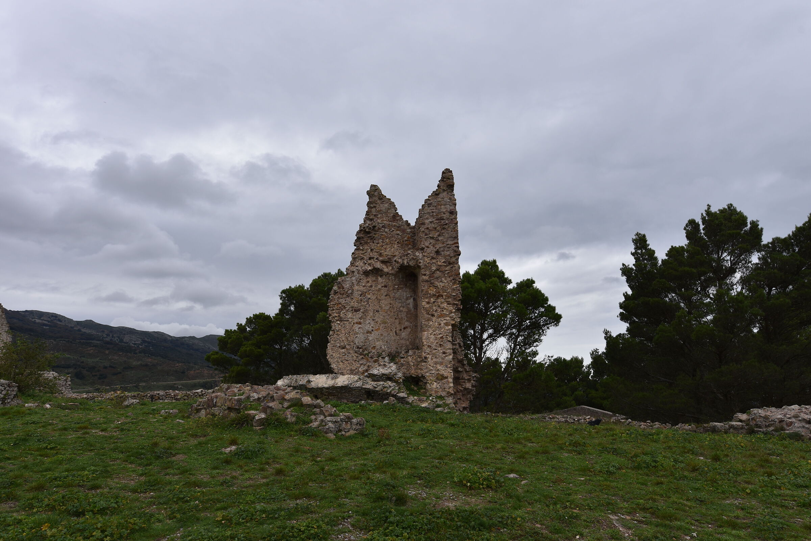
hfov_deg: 84.0
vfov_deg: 62.0
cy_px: 270
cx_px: 406
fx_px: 451
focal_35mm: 20
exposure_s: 1/200
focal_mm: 20
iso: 100
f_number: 7.1
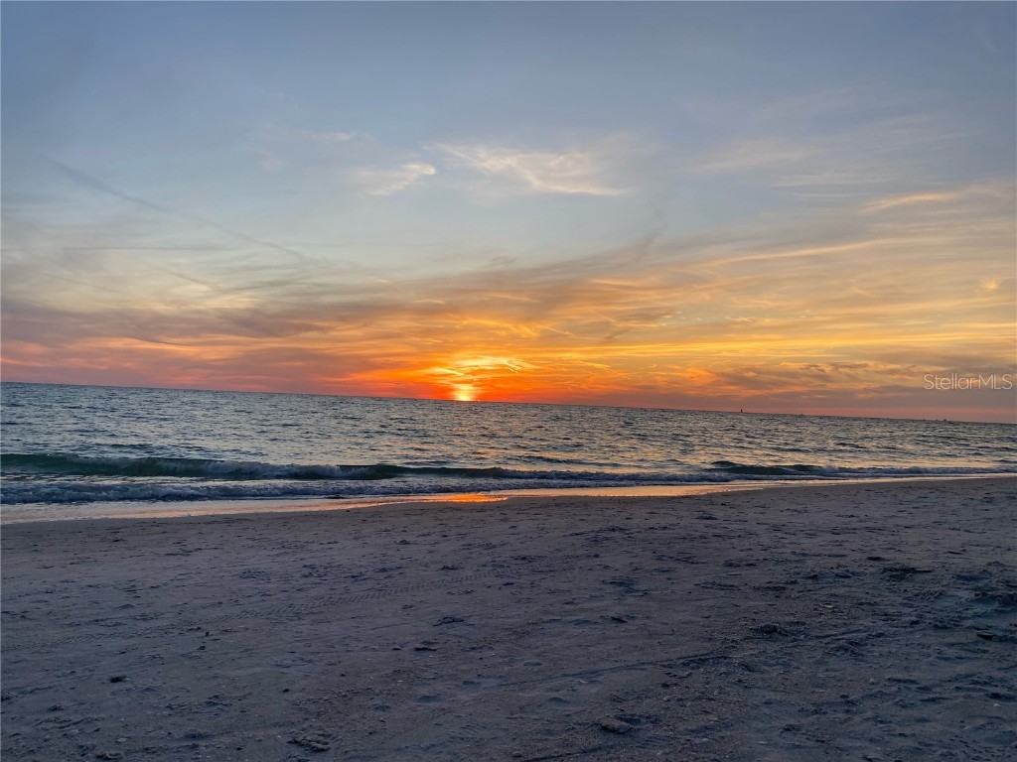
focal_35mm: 26
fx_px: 764
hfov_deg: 67.3
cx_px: 508
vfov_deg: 53.1
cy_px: 381
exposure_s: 1/340
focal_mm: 4.25
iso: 32
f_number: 1.8
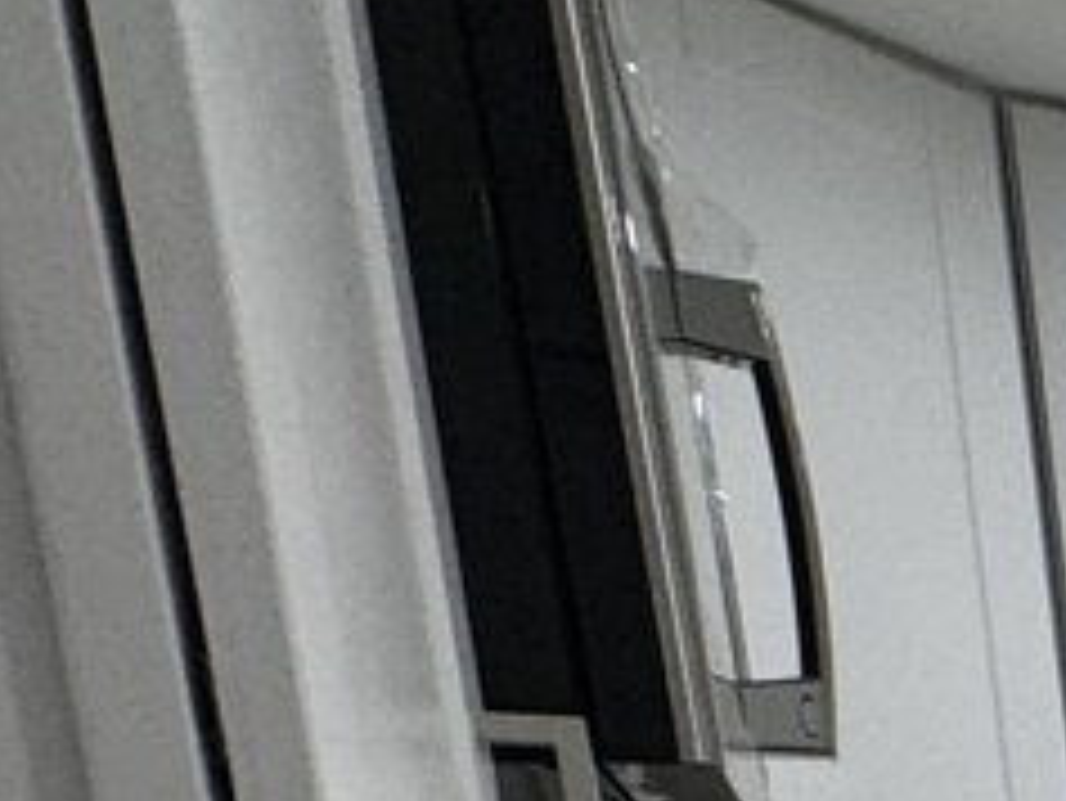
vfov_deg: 14.2
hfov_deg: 12.7
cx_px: 2942
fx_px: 2619
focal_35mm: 85
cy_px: 1660
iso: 160
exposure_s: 1/120
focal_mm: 2.22
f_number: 2.2
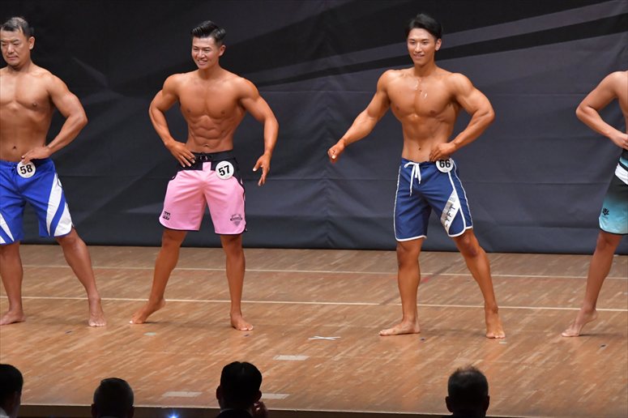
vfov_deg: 5.7
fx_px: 4185
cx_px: 314
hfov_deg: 8.6
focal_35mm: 240
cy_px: 209
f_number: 5.6
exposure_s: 1/400
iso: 6400
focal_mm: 160
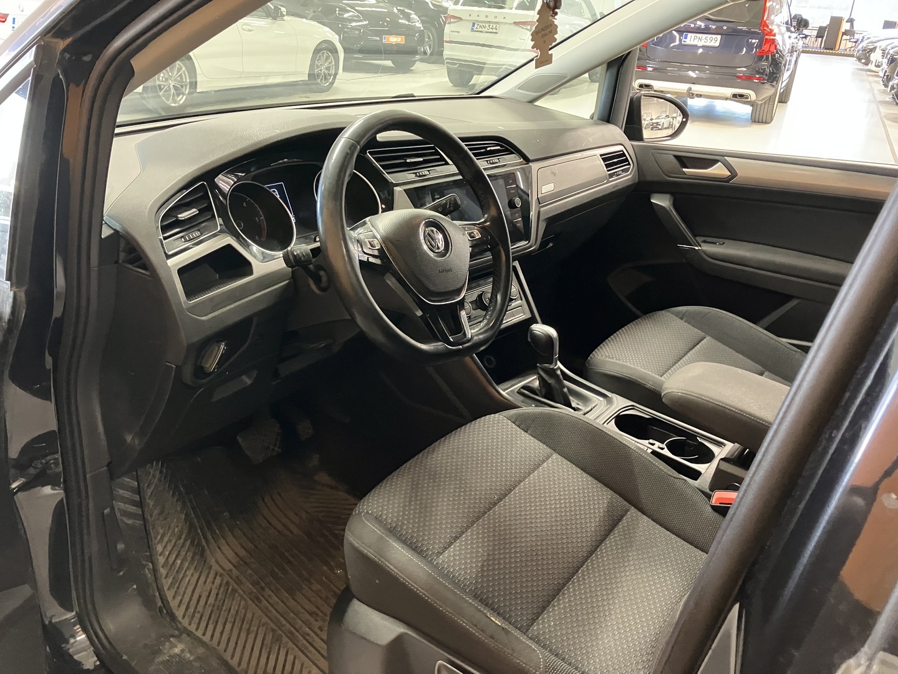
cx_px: 449
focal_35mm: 28
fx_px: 726
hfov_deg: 63.4
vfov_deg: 49.7
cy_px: 337
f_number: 1.8
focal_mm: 3.99
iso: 500
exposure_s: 1/30
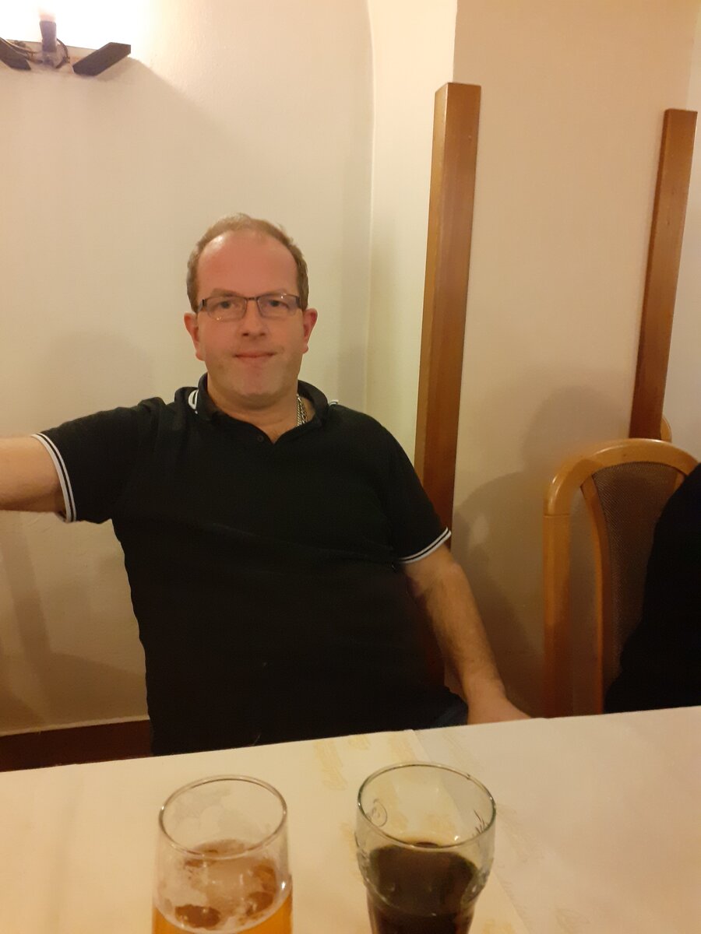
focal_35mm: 27
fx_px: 729
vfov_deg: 65.3
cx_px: 350
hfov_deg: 51.4
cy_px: 467
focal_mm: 3.6
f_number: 1.9
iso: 500
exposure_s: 1/25
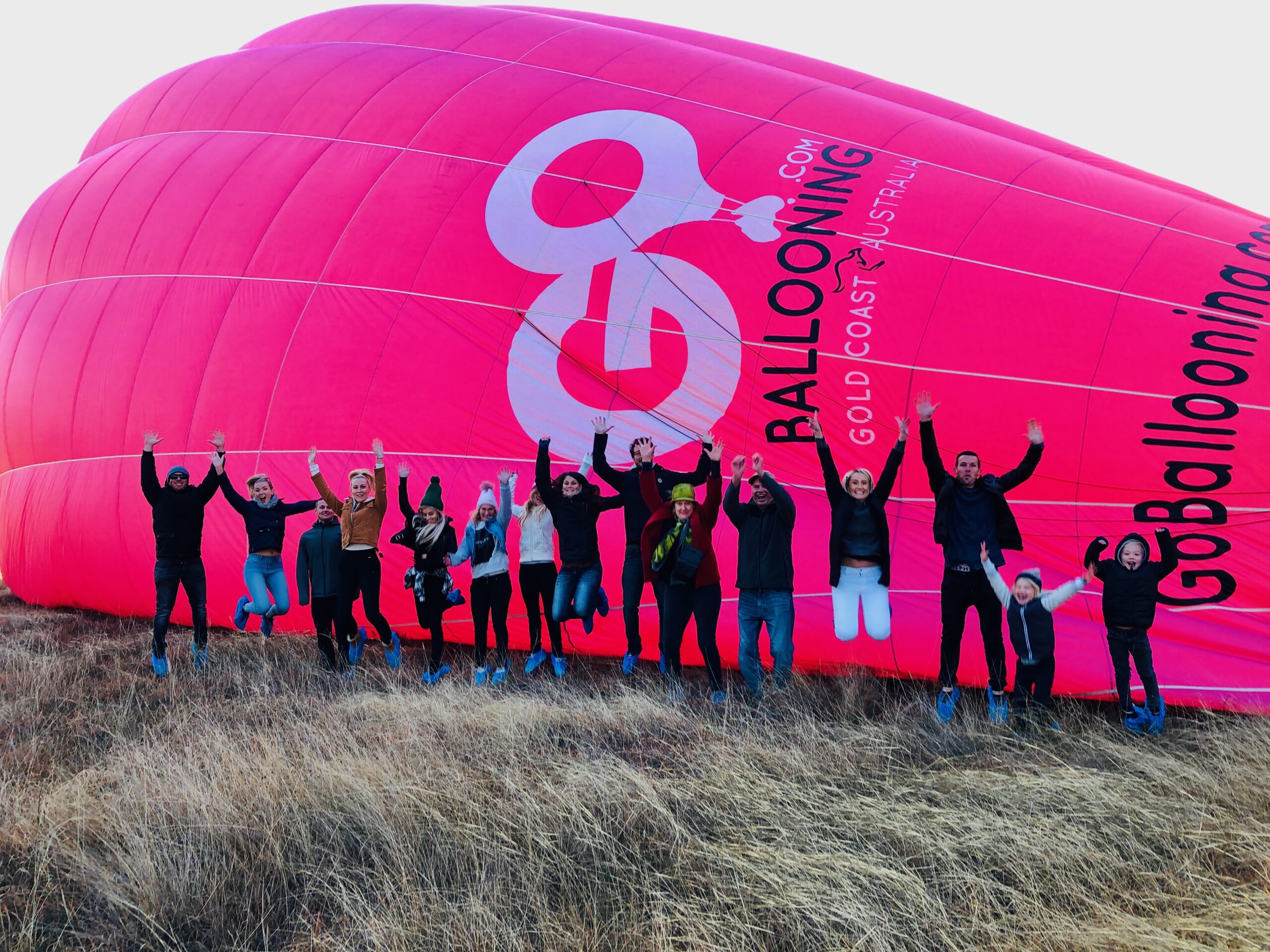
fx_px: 1027
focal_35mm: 28
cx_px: 635
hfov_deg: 63.4
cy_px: 476
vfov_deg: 49.7
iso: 20
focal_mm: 4
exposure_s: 1/120
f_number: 1.8
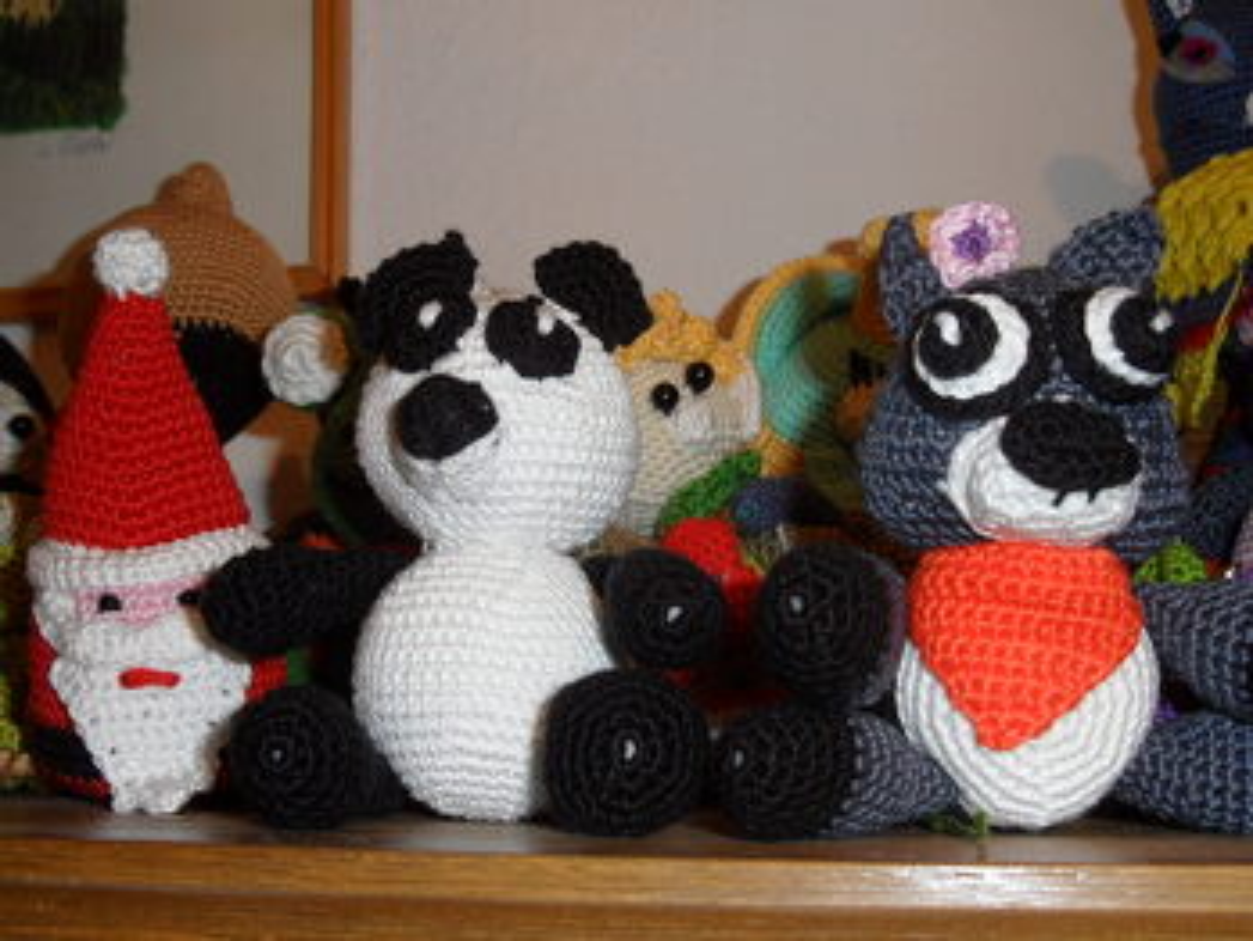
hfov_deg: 46.8
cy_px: 470
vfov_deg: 36.0
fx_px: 1448
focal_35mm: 40
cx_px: 626
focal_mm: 6.5
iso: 200
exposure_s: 1/45
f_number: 3.6
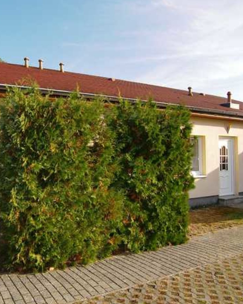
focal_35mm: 32
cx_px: 104
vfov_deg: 55.6
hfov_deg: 45.7
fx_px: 288
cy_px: 150
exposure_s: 1/500
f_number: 2.8
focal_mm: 5
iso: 50
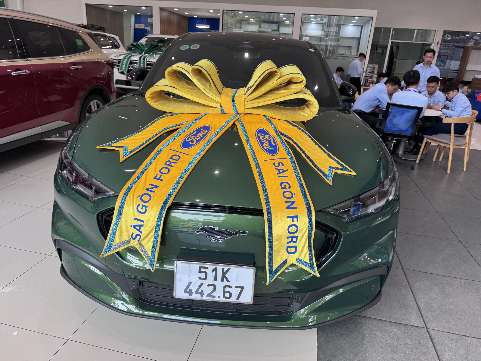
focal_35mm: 24
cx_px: 240
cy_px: 180
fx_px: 333
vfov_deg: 56.8
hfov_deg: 71.6
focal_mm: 6.76
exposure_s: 1/123
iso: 50
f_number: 1.78
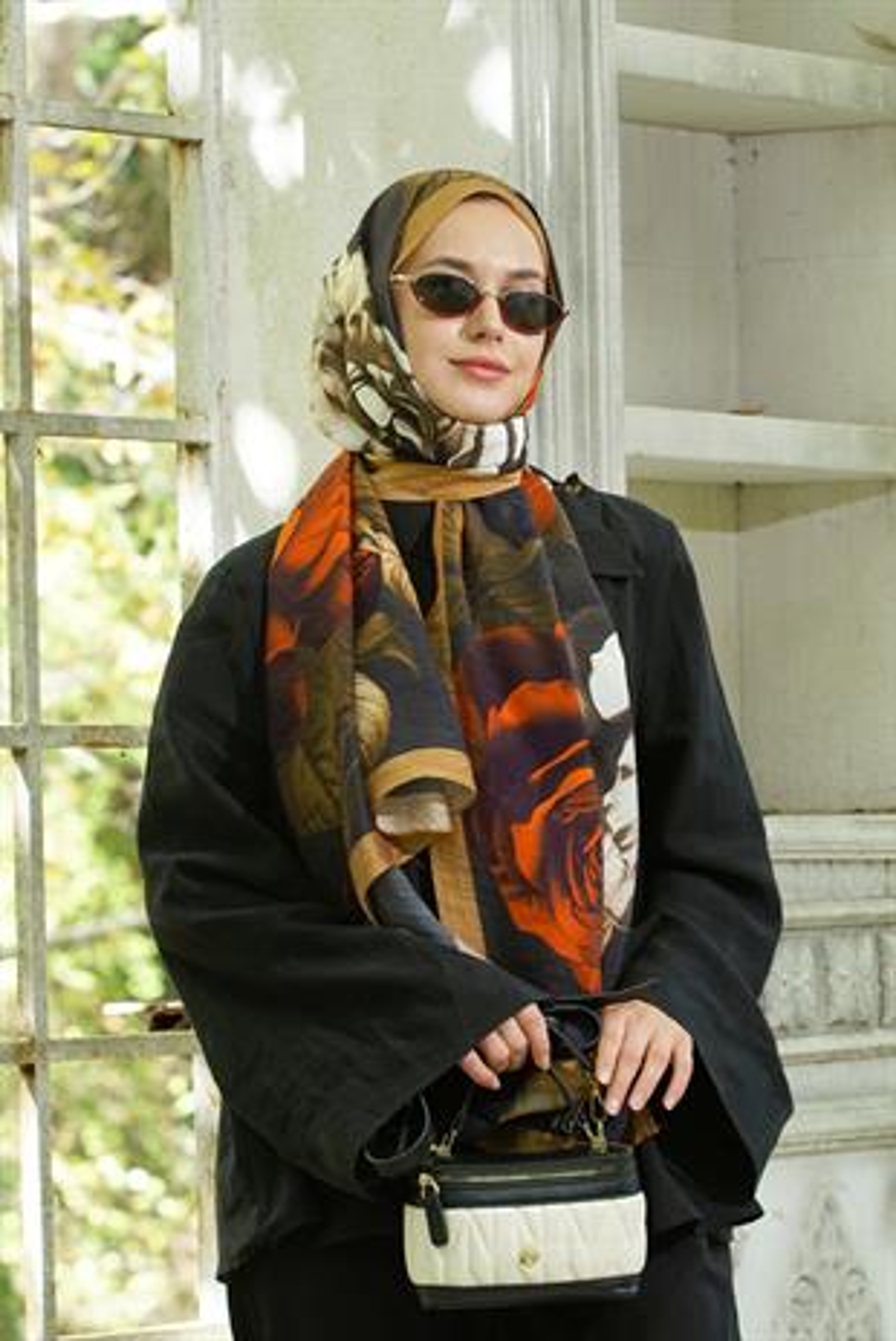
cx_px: 448
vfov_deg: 21.4
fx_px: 3541
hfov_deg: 14.4
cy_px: 670
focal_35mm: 95
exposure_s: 1/100
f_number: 6.3
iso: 640
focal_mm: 95
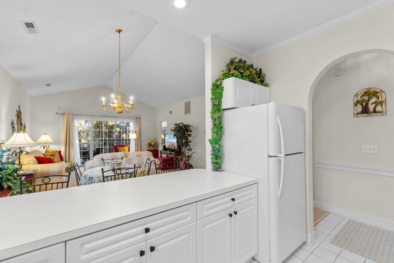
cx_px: 197
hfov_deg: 100.4
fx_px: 164
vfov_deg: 77.3
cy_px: 132
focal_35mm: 15
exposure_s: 1/4
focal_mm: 10
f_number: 4.5
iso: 100
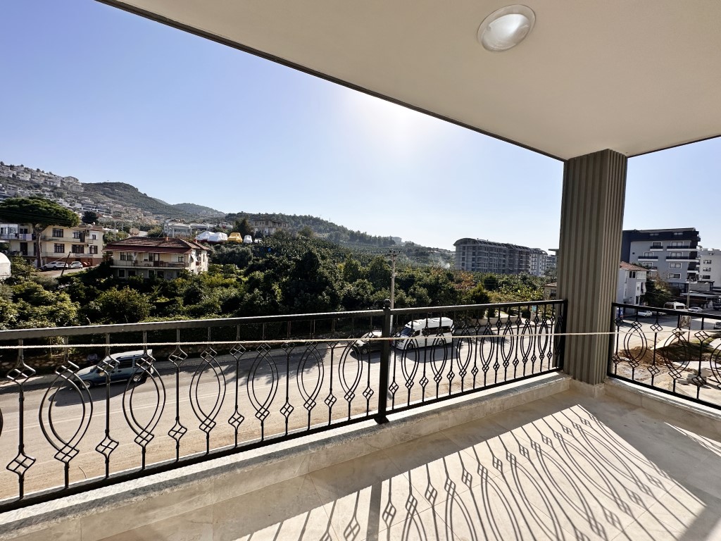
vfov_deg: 85.7
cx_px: 360
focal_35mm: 14
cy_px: 270
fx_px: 292
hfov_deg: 102.1
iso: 50
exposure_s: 1/5051
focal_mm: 2.22
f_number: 2.2
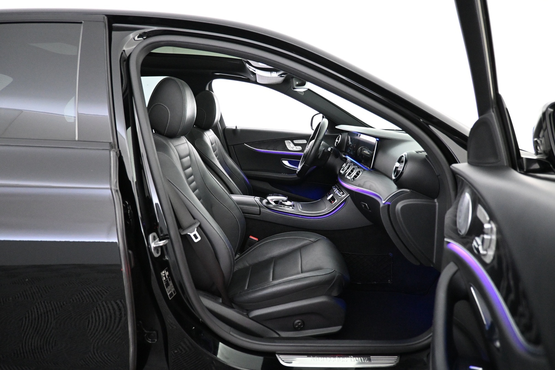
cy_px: 185
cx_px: 278
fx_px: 370
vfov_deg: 53.1
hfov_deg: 73.7
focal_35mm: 24
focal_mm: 16
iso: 4000
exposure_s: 1/50
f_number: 3.5
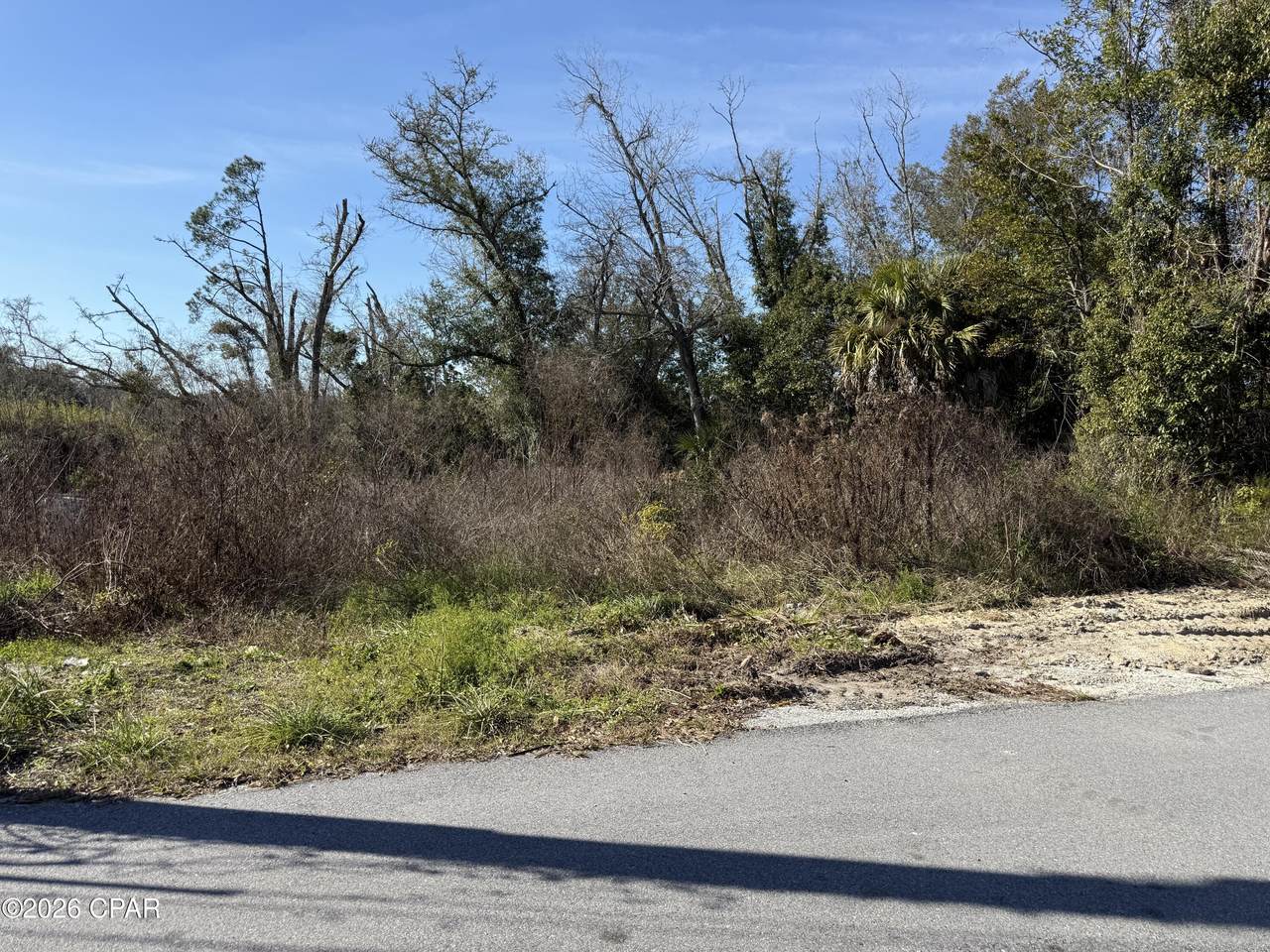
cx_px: 635
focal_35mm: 24
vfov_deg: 56.8
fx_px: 881
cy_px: 476
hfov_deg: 71.6
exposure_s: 1/3145
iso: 80
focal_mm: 6.76
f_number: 1.78
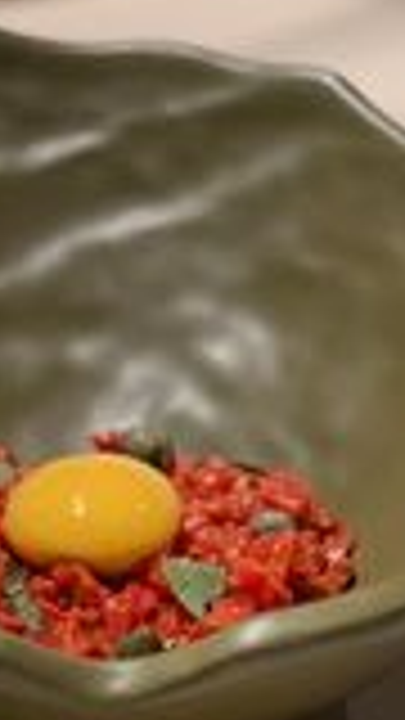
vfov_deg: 9.7
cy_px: 526
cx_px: 58
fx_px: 4257
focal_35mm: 223
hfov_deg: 5.4
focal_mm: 9
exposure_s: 1/20
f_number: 2.8
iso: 500
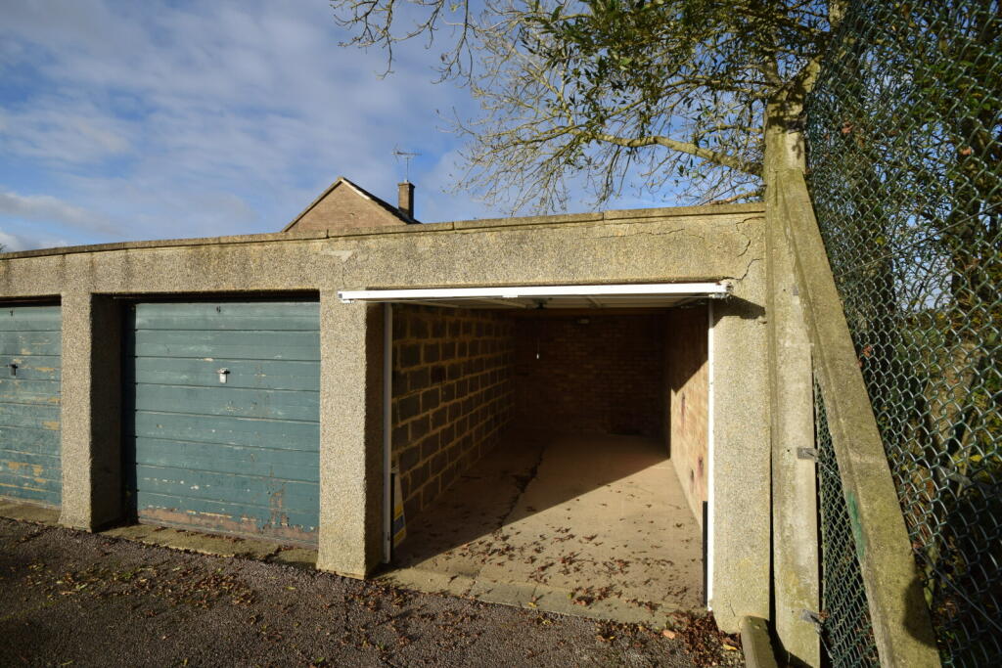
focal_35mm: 15
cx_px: 501
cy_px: 334
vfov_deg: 77.3
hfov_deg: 100.4
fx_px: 418
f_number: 9
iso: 200
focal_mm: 10
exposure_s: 1/320
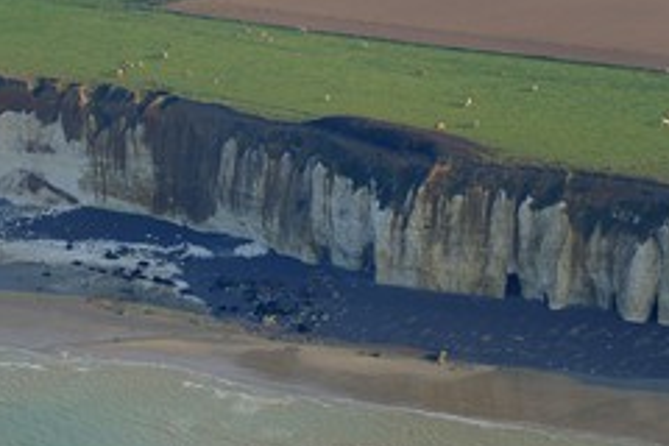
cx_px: 262
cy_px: 142
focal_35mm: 262
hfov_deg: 7.9
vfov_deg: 5.2
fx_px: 4868
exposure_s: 1/800
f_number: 7.1
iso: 400
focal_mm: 150
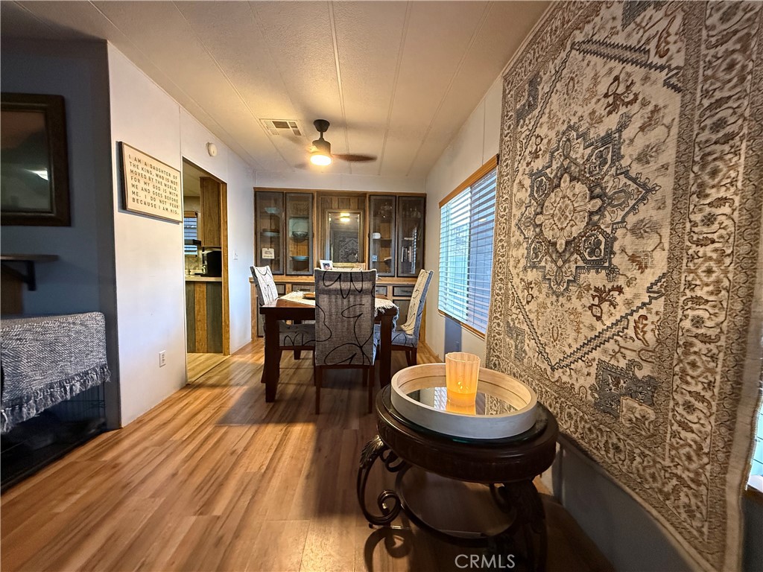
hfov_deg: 102.1
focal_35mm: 14
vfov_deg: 85.7
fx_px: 309
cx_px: 382
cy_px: 286
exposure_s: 1/60
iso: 800
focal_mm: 2.22
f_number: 2.2
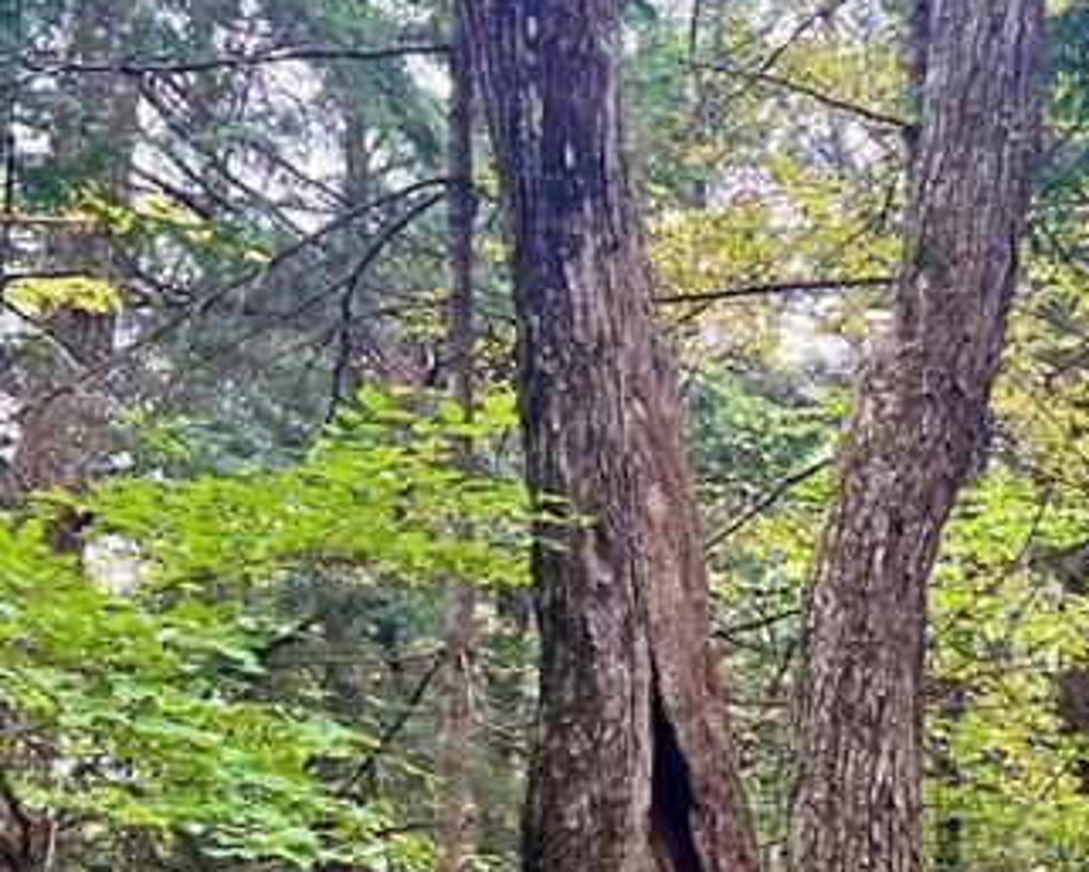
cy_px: 940
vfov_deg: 18.3
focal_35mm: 81
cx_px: 868
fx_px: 2611
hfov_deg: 23.2
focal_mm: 5.7
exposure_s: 1/121
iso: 125
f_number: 1.5
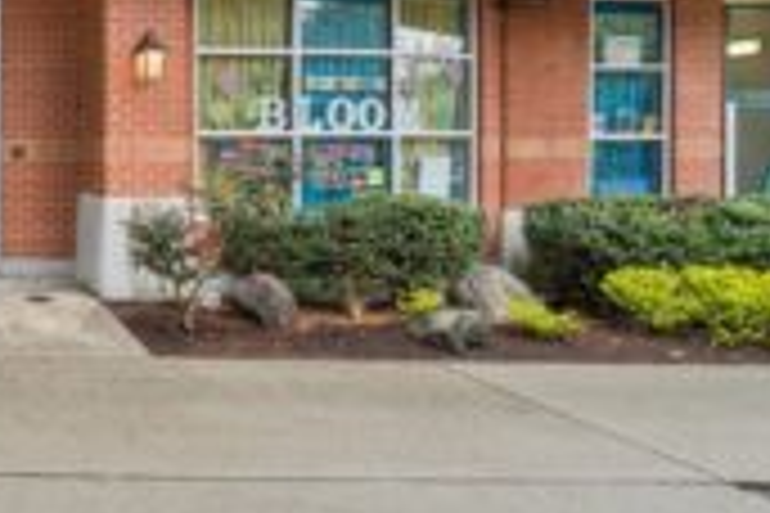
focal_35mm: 35
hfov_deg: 41.5
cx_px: -104
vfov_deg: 37.3
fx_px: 749
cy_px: 155
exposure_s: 1/20
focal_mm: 10
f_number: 9
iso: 250
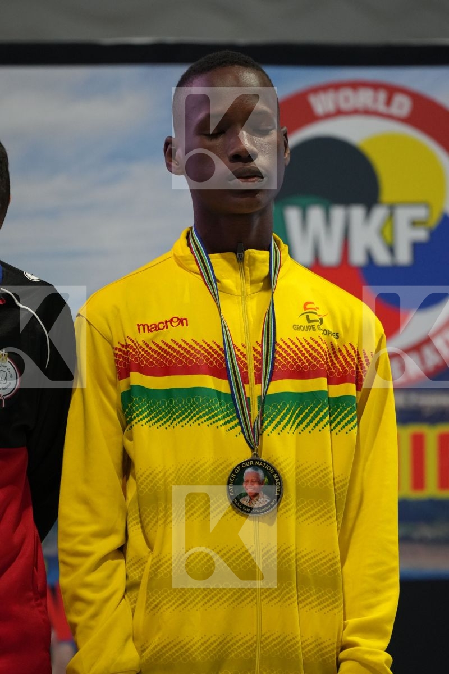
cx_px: 224
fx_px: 4770
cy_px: 337
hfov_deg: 5.4
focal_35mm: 255
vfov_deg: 8.1
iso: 2000
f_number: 2.8
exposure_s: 1/250
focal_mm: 170
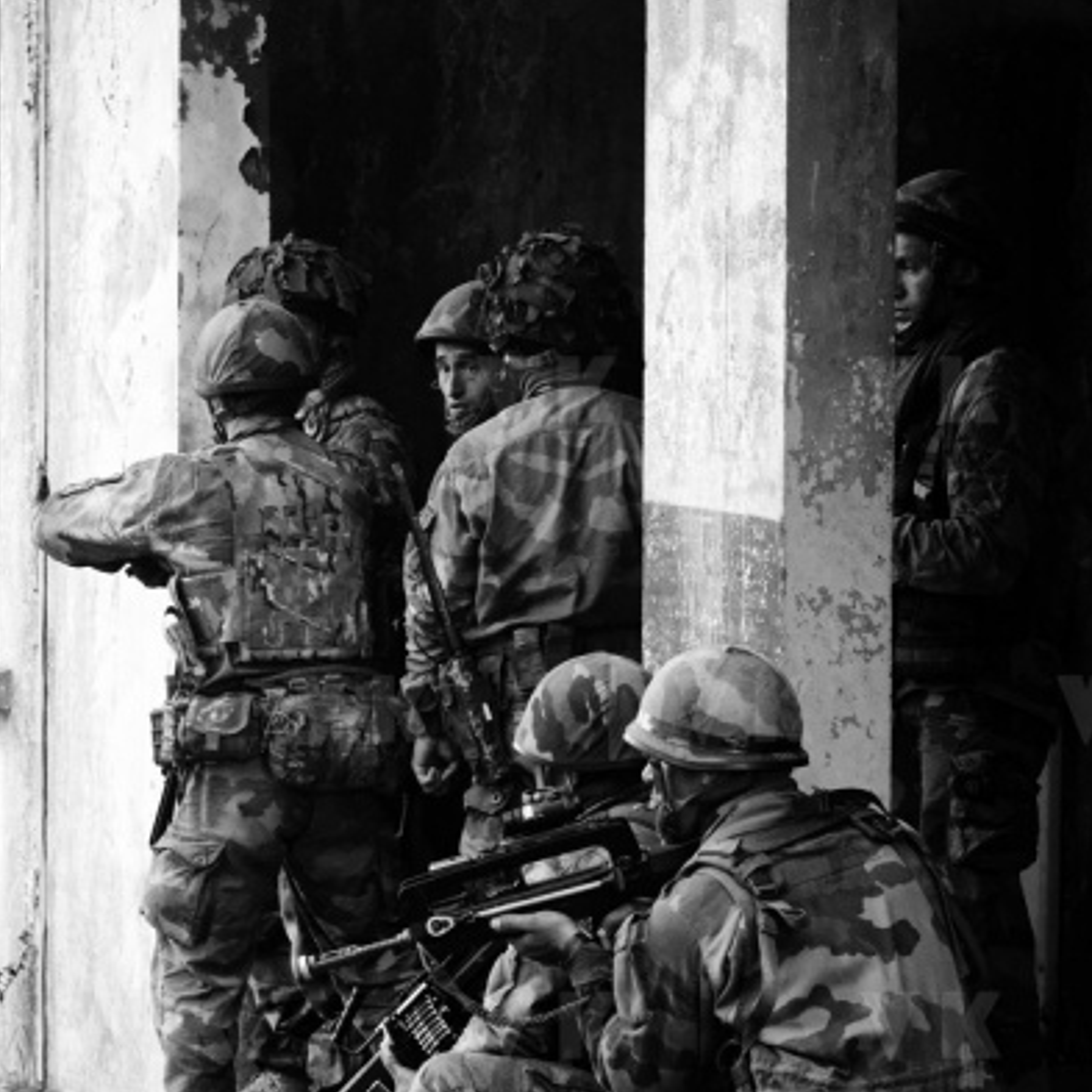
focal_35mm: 136
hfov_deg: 12.8
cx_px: 546
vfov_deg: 12.8
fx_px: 4854
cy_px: 772
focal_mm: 70
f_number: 8
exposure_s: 1/200
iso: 1250
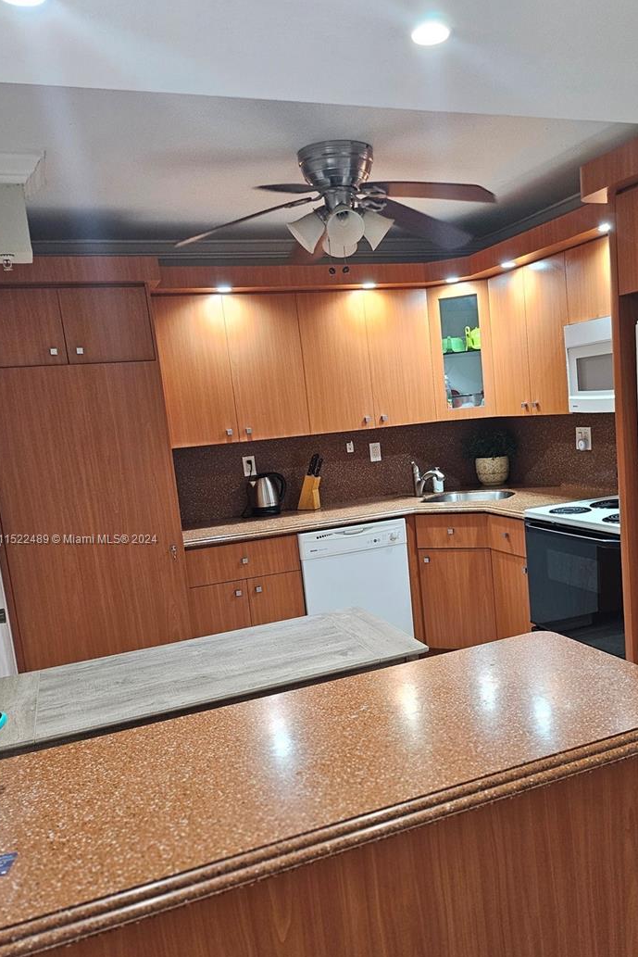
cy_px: 540
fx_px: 771
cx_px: 405
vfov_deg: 63.4
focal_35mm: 29
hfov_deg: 44.6
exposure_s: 1/120
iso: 400
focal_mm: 5
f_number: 1.8
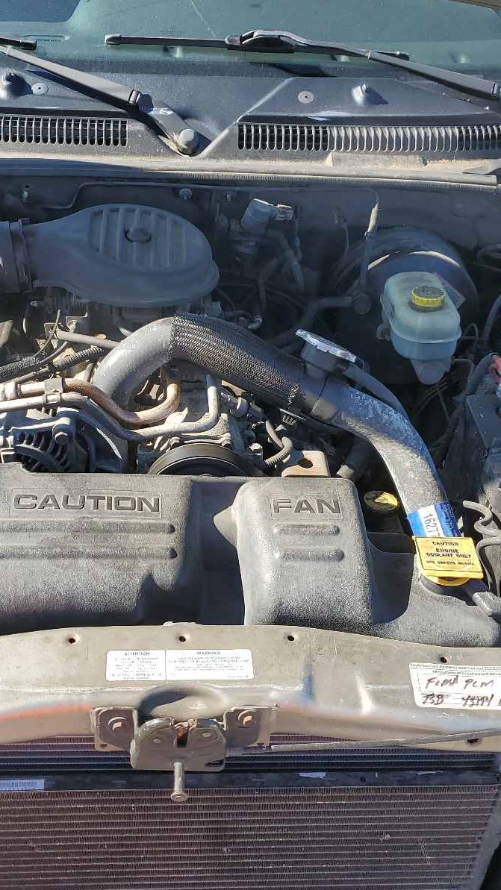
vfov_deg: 52.8
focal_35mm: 38
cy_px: 445
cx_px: 187
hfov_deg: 31.1
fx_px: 898
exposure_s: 1/909
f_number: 1.5
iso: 50
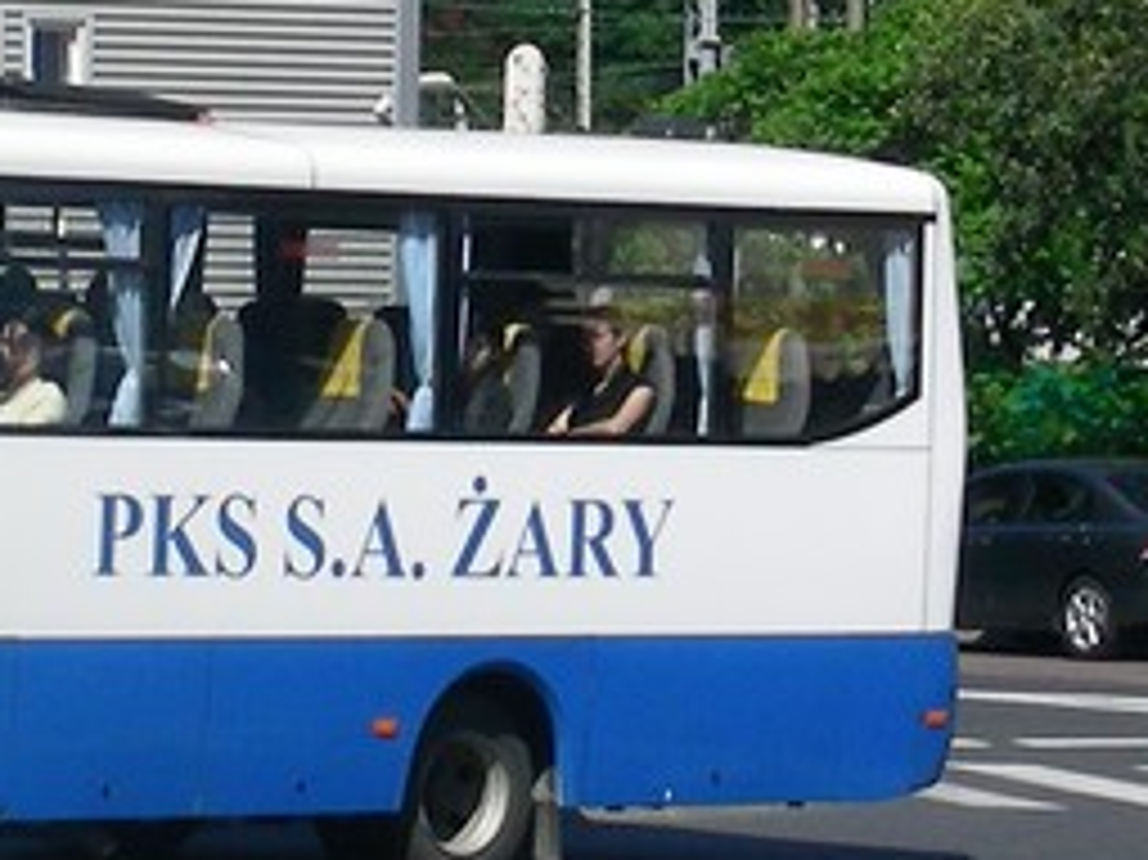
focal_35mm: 281
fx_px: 9315
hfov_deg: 7.1
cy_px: -27
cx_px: 536
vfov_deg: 5.3
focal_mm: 11.7
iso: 50
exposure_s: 1/430
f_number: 5.6
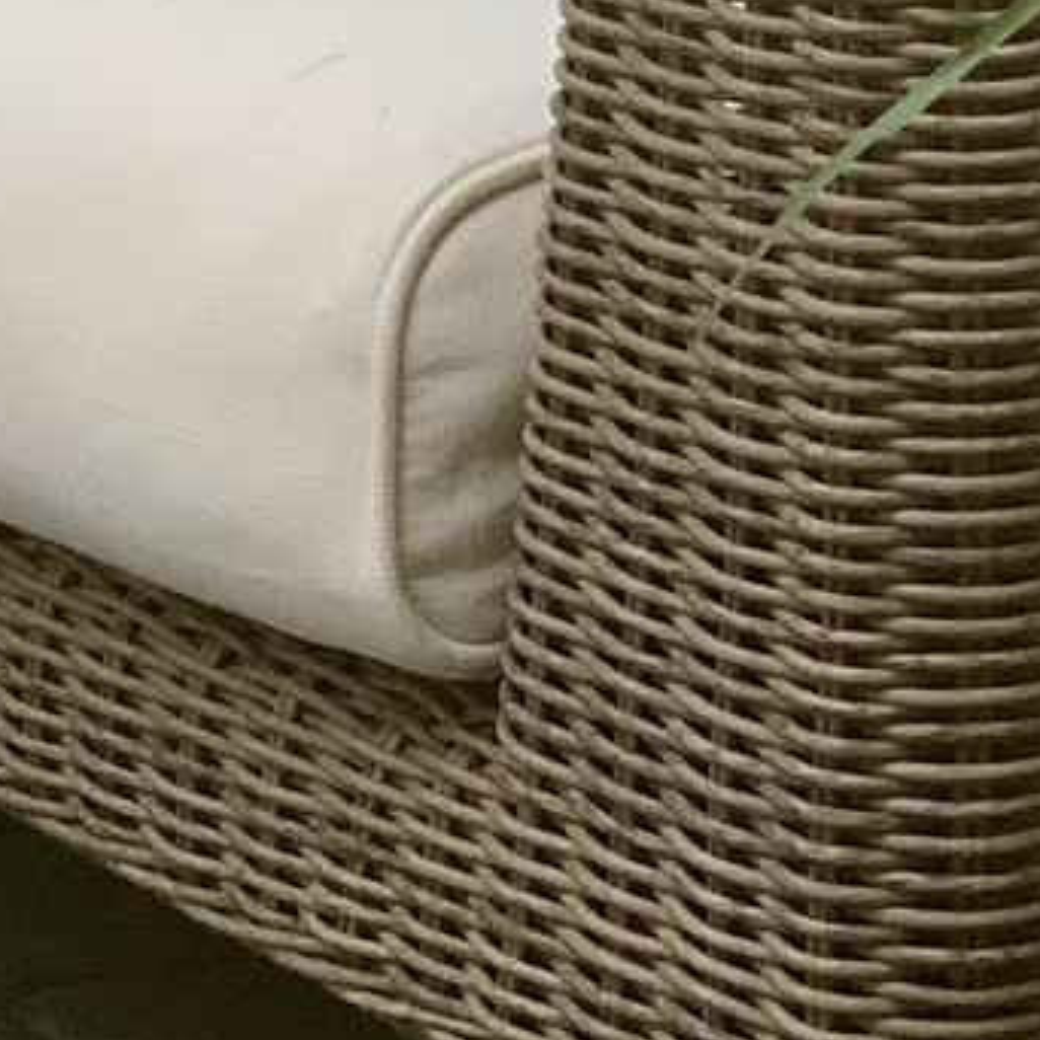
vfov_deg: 6.4
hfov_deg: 6.3
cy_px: -848
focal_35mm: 269
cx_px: -1016
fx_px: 9144
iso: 50
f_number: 2.4
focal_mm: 6
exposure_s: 1/122
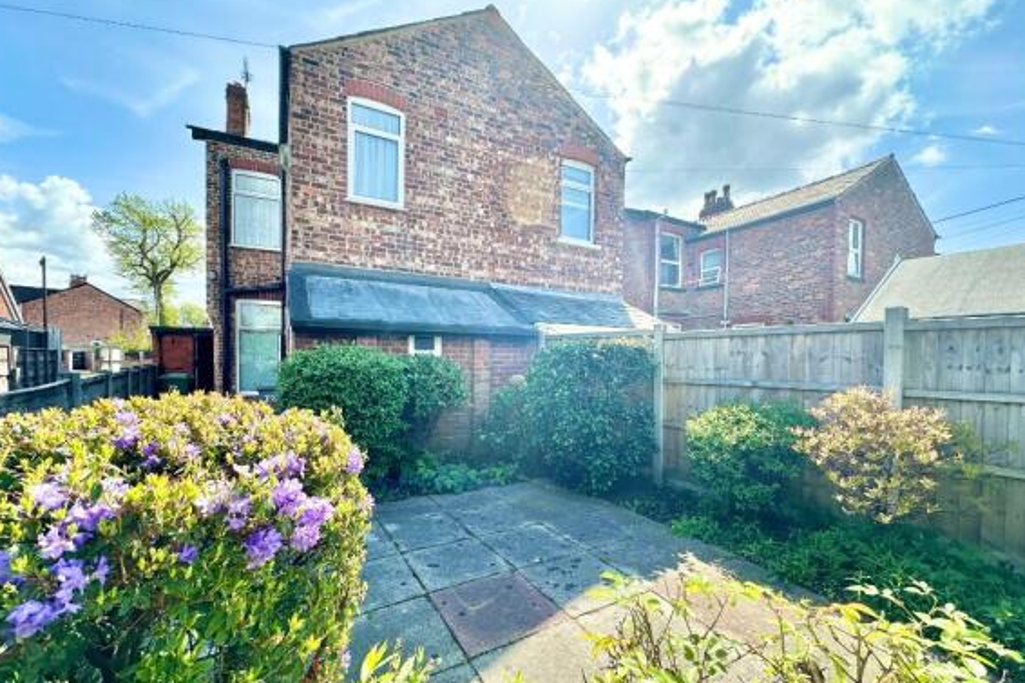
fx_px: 427
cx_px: 504
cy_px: 369
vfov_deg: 77.2
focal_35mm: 15
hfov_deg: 100.4
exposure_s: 1/1335
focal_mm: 2.22
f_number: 2.2
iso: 50
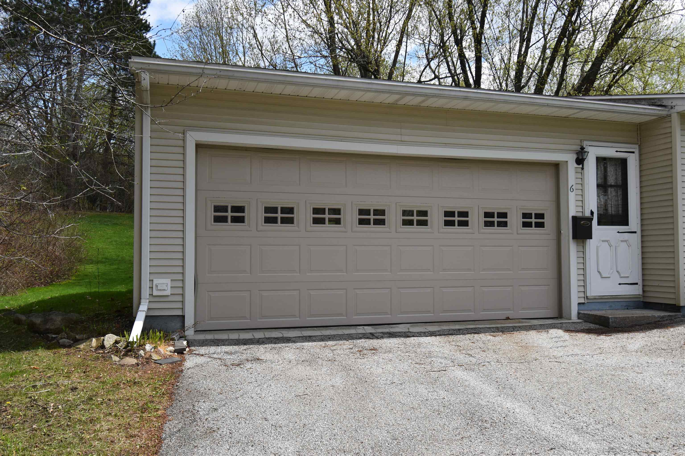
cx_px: 342
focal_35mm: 30
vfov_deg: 43.6
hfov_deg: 61.9
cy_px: 228
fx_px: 571
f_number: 8
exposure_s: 1/250
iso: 100
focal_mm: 20
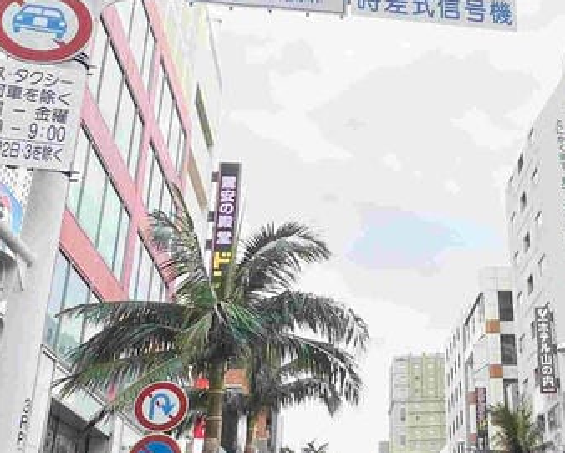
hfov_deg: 38.1
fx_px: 753
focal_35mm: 45
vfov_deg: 33.5
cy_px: 214
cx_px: 517
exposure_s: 1/99
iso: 32
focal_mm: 1.57
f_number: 1.8
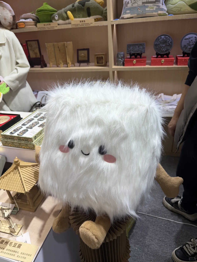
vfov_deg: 71.6
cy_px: 131
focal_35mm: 24
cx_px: 98
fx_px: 182
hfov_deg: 56.8
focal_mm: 6.76
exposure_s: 1/374
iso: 80
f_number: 1.78
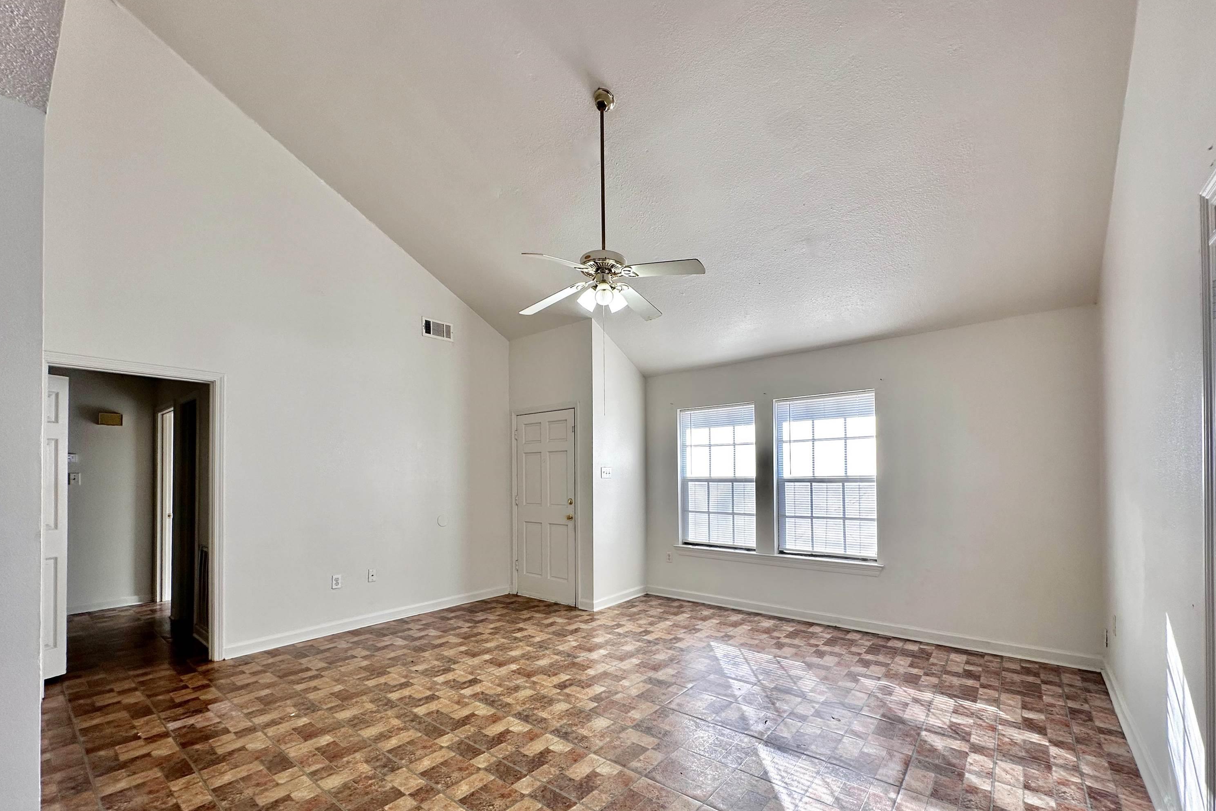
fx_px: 507
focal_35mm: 15
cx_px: 620
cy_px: 466
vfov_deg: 76.8
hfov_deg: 100.4
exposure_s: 1/120
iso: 50
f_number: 2.2
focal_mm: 2.22
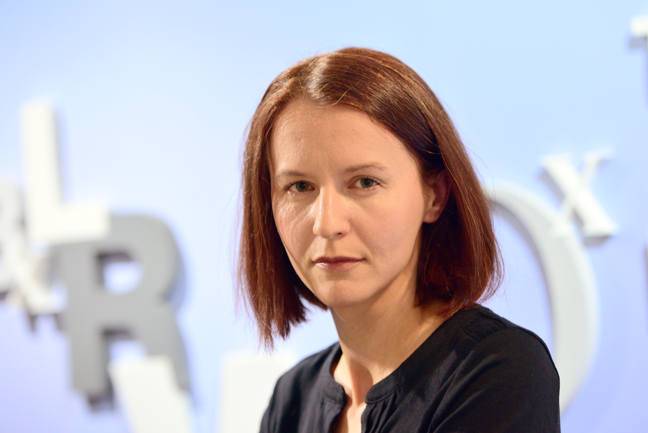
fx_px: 2683
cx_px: 355
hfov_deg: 13.8
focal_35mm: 149
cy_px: 197
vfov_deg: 9.2
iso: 1000
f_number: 2.8
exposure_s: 1/160
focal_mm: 125
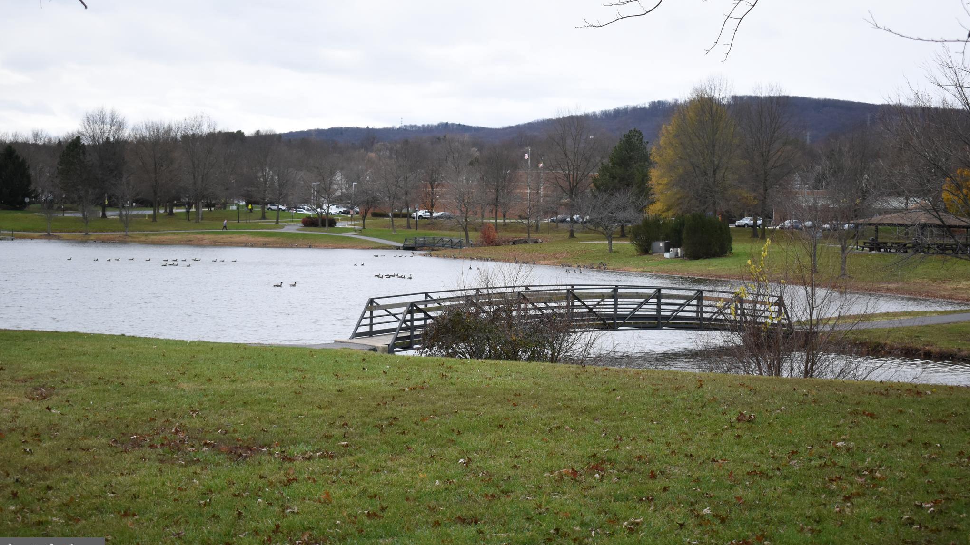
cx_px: 487
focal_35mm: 60
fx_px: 1543
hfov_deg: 34.9
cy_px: 248
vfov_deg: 20.0
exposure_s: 1/800
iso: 800
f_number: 4.8
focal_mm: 38
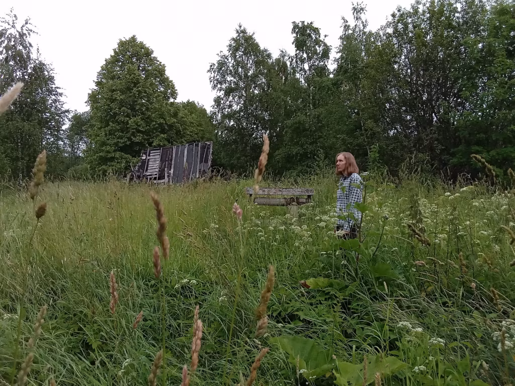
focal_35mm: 25
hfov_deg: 69.4
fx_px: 372
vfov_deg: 54.9
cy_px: 193
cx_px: 258
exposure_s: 1/985
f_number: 2
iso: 121
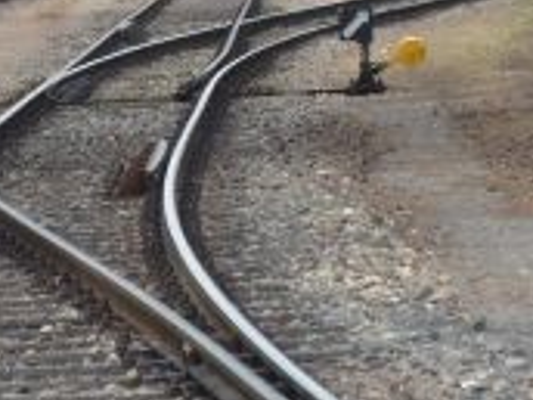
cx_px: 239
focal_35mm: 360
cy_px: 140
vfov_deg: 4.1
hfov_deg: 5.5
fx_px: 5543
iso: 100
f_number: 5.7
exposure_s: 1/160
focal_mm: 16.3
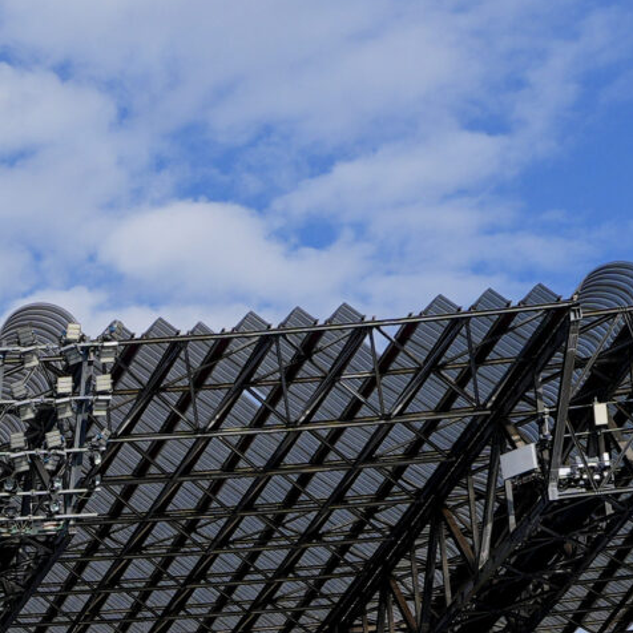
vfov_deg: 15.8
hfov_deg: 13.8
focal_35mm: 96
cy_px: 1098
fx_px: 1986
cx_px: -819
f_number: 5
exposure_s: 1/1600
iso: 200
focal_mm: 21
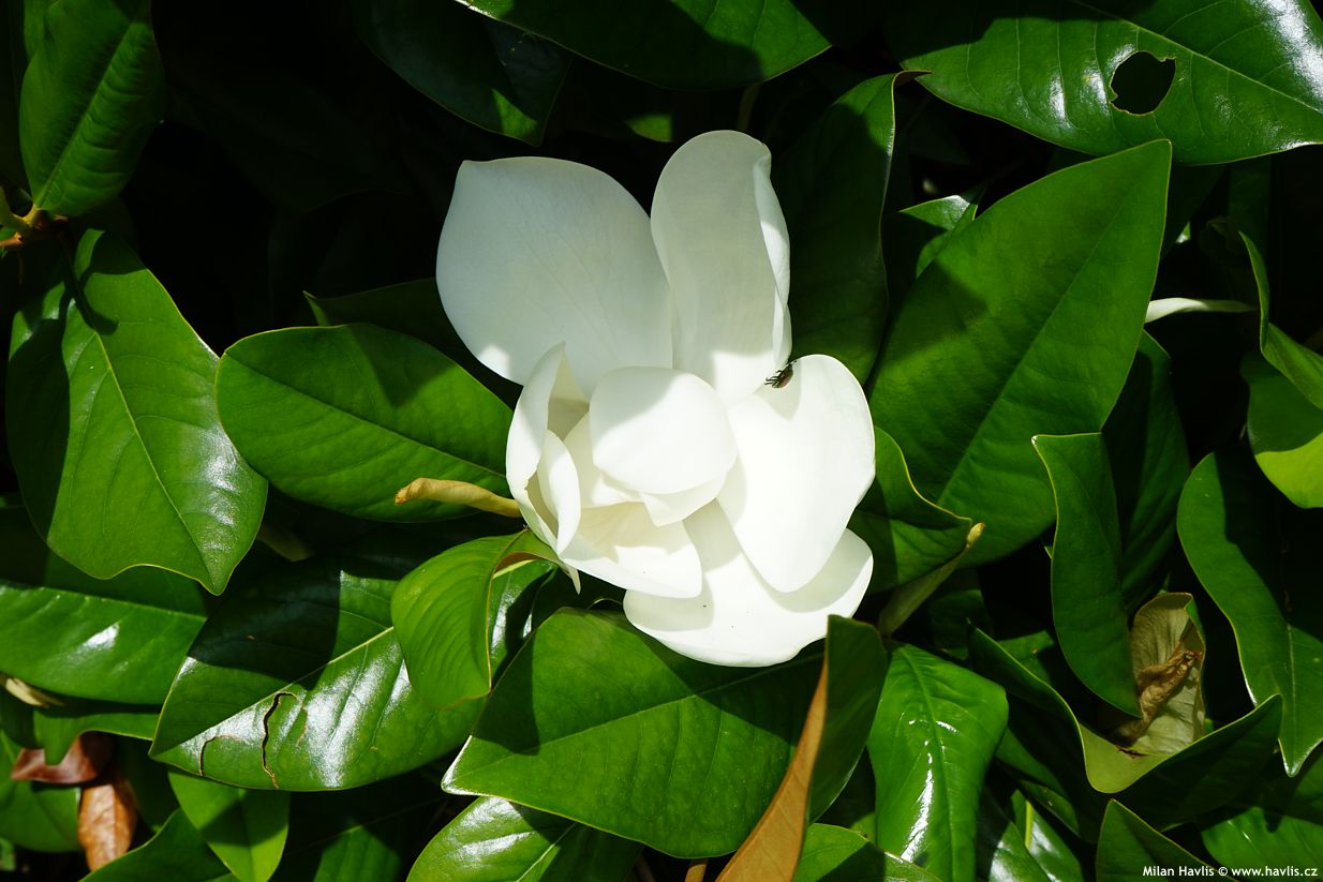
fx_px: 1727
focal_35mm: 47
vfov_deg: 28.7
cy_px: 441
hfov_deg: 41.9
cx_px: 662
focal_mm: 47
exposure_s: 1/100
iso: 100
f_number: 14
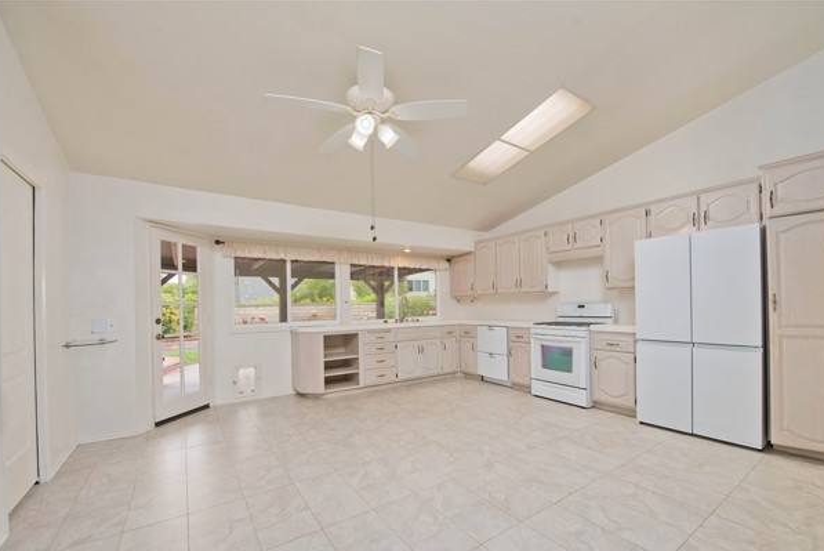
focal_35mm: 15
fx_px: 344
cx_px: 422
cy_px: 293
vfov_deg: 77.3
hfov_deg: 100.3
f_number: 5.6
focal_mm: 14
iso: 400
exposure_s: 1/200
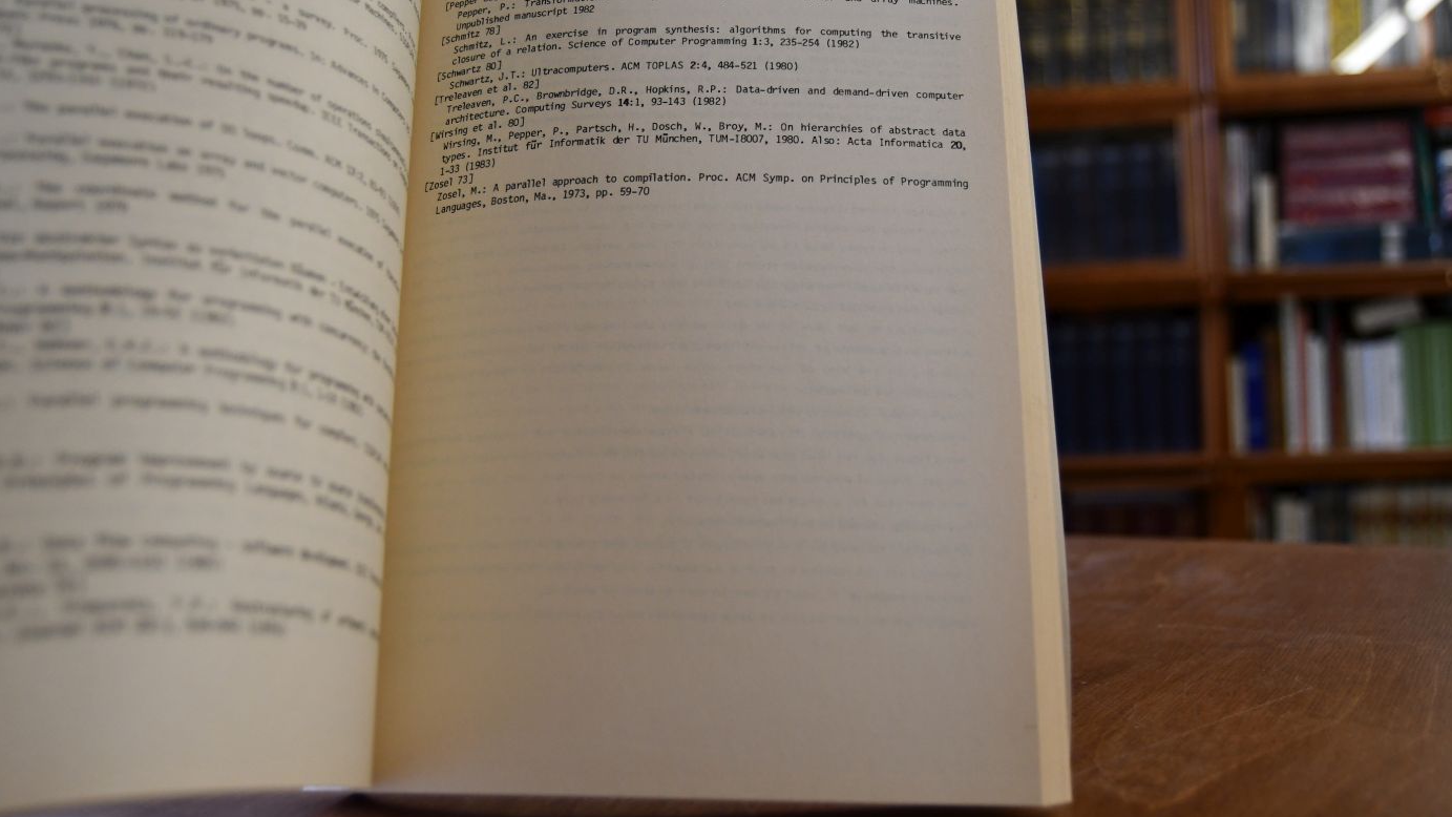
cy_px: 354
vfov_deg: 33.7
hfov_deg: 56.6
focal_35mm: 35
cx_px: 732
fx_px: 1348
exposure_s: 1/250
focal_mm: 22
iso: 800
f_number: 3.5
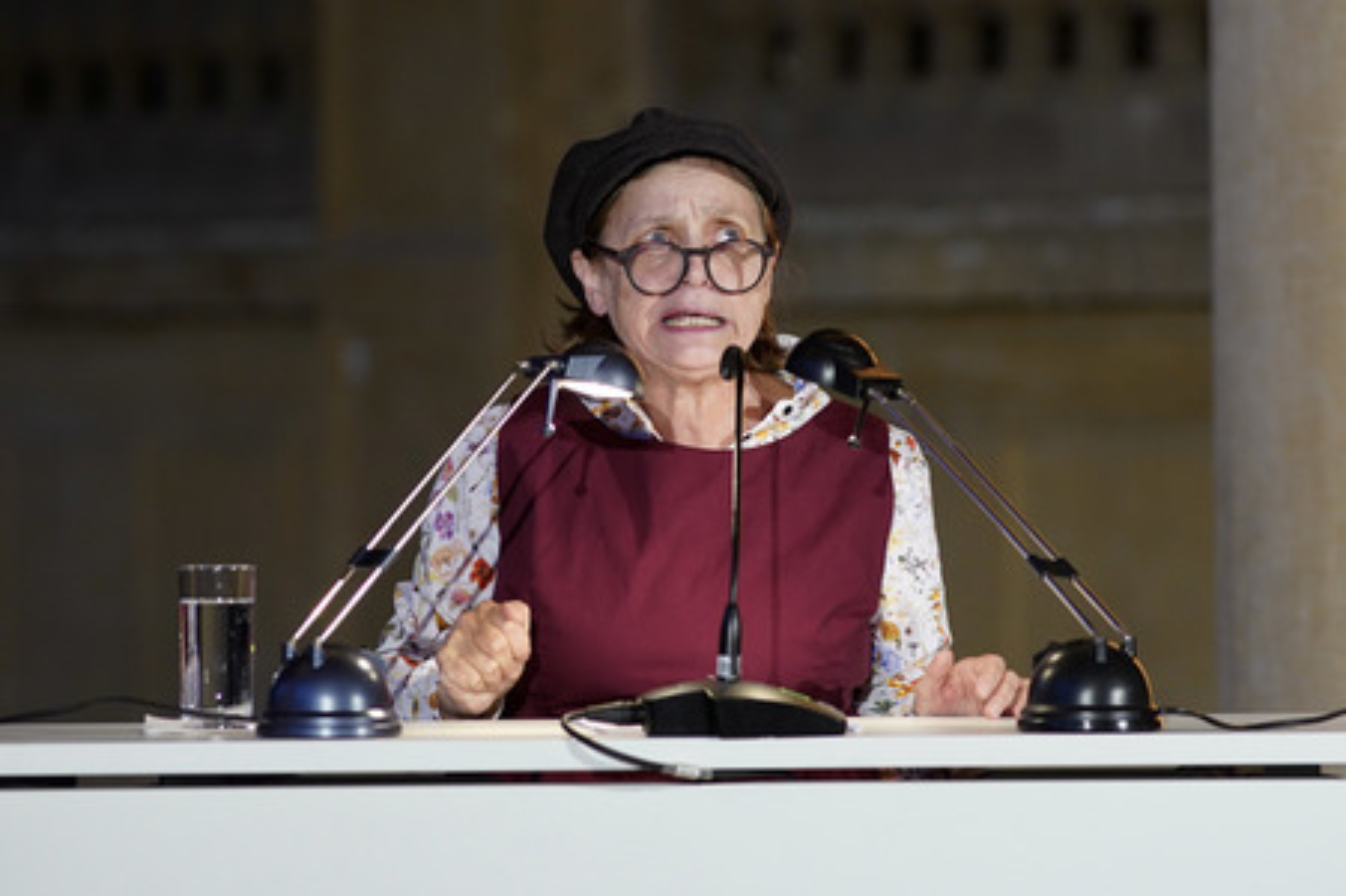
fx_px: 7472
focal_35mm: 200
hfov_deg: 10.3
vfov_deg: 6.9
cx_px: 673
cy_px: 448
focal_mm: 200
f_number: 3.5
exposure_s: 1/250
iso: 1600
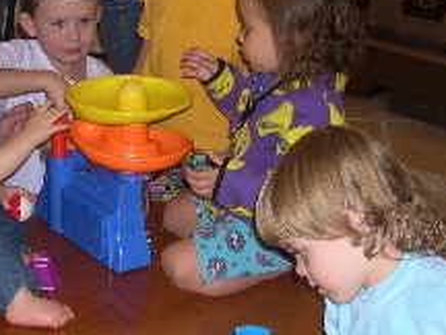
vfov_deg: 18.6
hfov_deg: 24.5
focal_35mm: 79
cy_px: 123
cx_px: 116
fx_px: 1018
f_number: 2.8
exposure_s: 1/60
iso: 100
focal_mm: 8
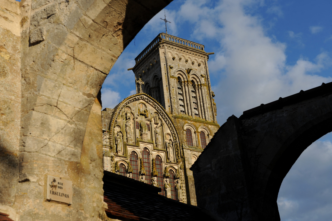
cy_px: 110
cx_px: 166
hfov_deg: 36.3
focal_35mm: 55
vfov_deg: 24.6
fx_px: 507
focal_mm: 55
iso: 200
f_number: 8
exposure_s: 1/500
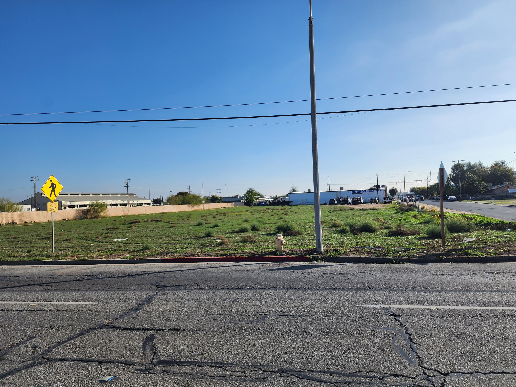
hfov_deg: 73.9
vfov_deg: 58.9
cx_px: 258
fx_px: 343
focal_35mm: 23
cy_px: 194
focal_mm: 6.4
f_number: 1.8
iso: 12
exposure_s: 1/1576
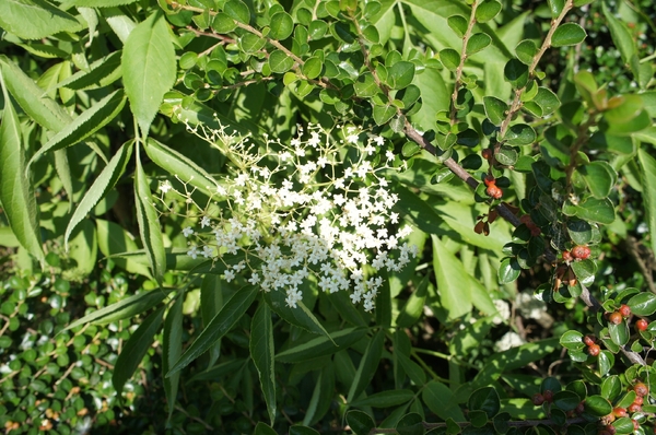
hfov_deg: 62.0
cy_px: 218
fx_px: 546
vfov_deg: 43.5
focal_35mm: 30
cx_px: 328
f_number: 8
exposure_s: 1/250
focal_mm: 20
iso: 200
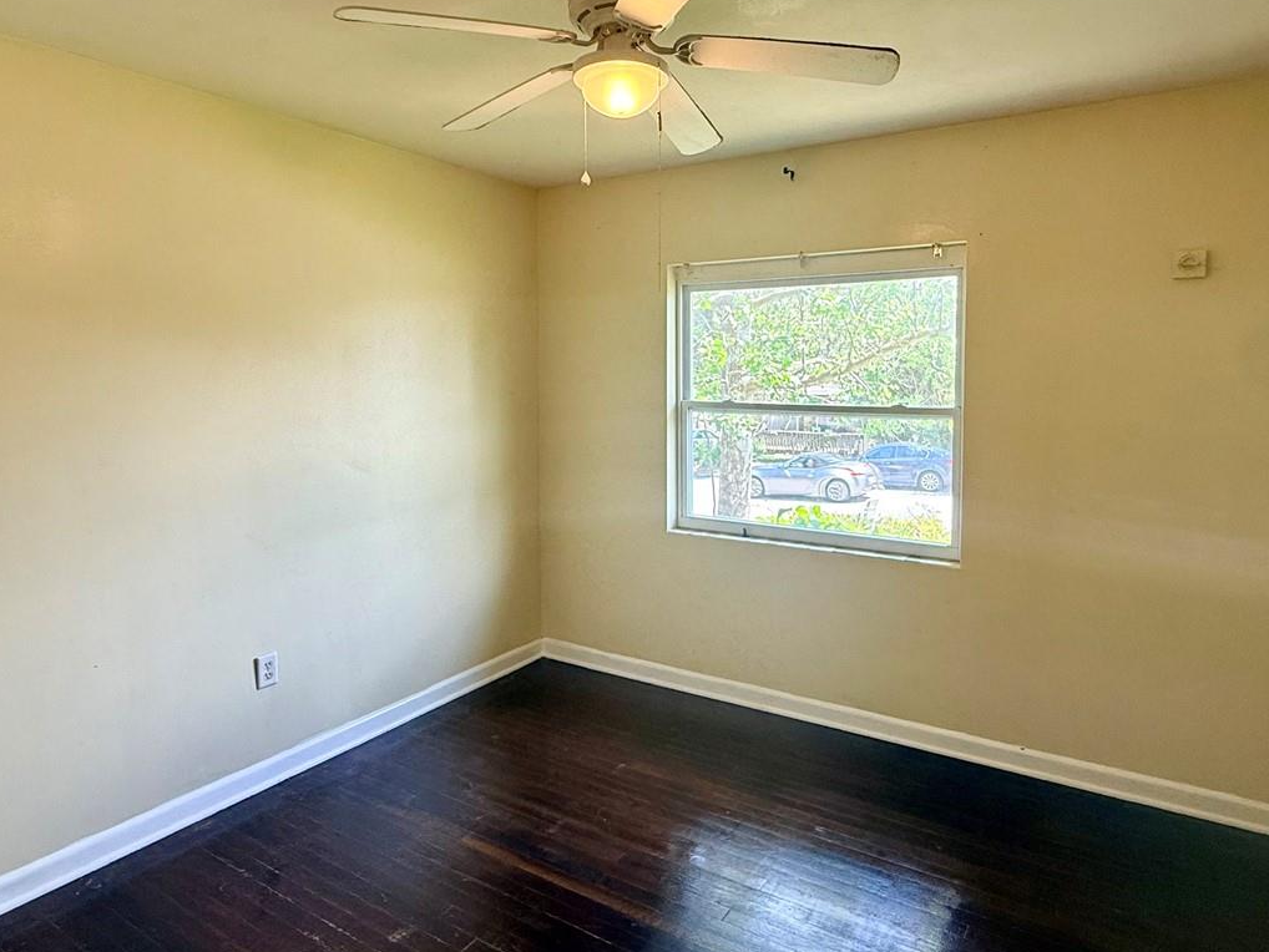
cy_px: 410
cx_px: 651
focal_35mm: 22
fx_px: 807
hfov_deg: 76.4
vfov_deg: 60.9
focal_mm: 2.22
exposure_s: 1/120
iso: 80
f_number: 2.2
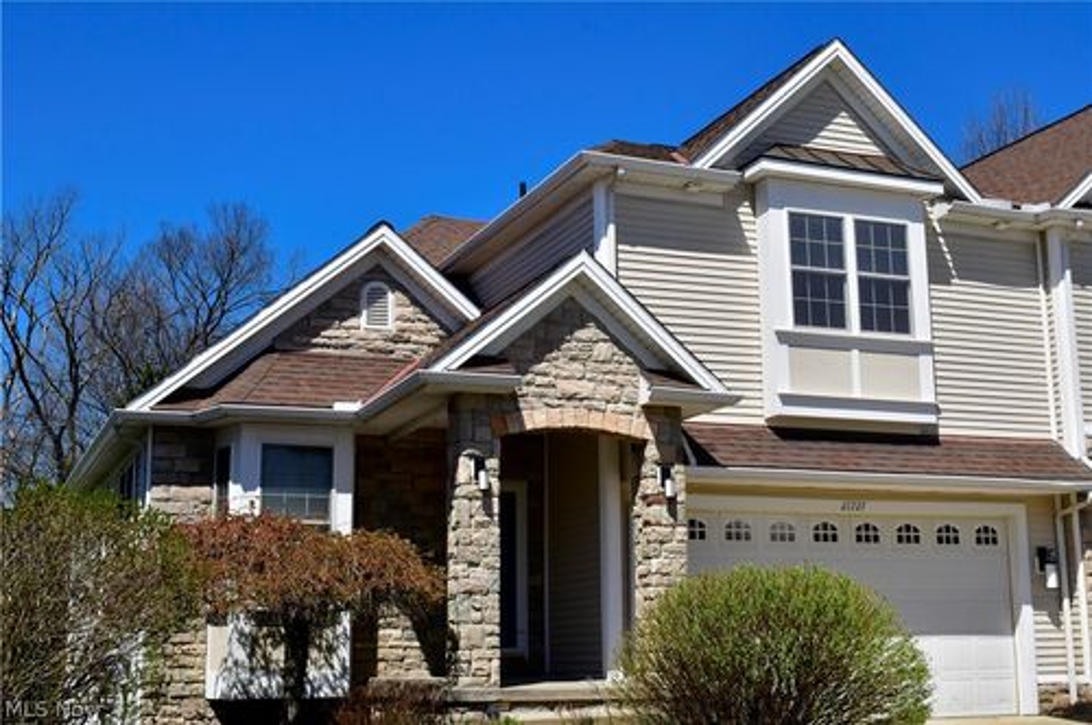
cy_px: 362
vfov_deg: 29.2
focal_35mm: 46
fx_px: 1394
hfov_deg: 42.8
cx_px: 546
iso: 640
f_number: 16
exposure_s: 1/1000
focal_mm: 31
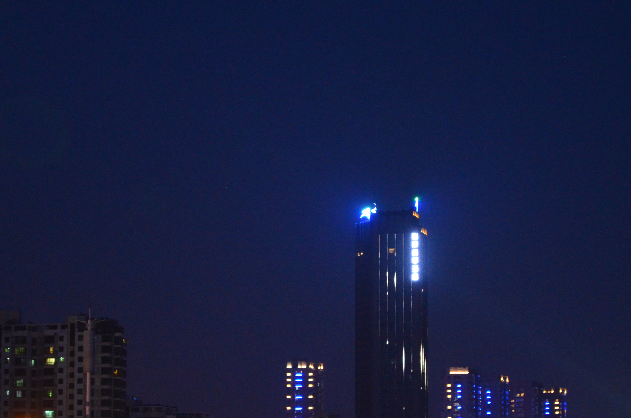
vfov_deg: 10.8
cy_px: 280
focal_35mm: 127
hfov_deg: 16.2
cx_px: 321
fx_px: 2217
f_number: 5.6
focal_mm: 55
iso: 3200
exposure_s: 1/13
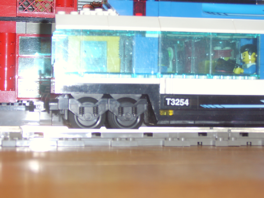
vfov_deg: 18.7
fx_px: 602
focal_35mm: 79
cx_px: 132
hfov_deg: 24.7
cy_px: 99
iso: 141
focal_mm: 20.6
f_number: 4.9
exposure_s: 1/60
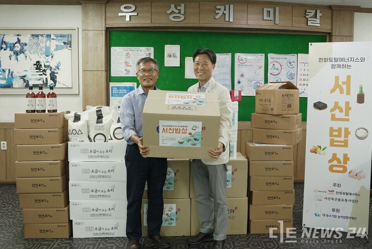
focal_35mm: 31
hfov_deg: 60.3
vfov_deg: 42.4
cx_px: 186
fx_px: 320
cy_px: 124
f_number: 6.3
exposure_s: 1/50
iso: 1250
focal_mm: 31
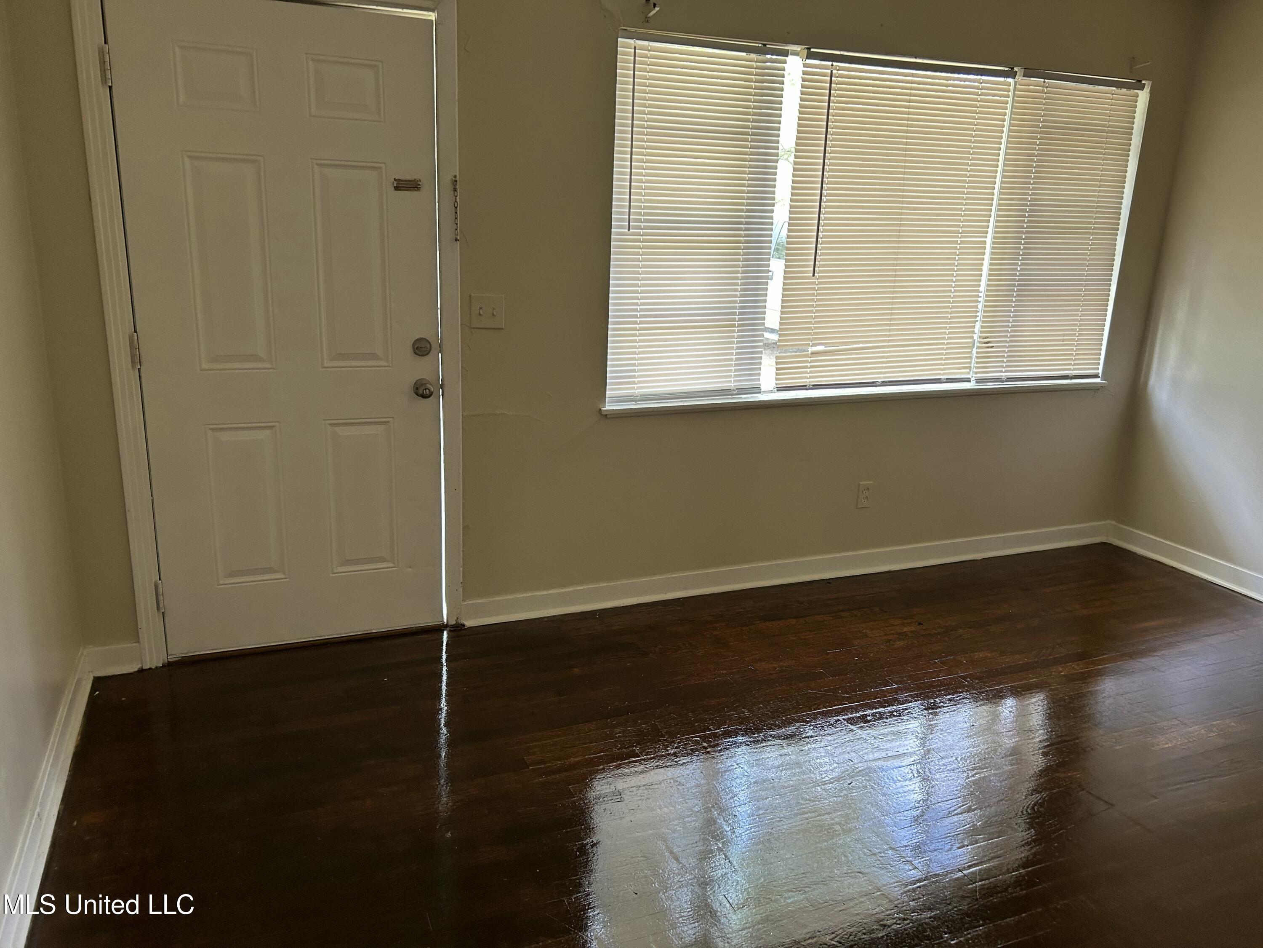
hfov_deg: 67.3
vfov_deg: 53.1
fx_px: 949
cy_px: 474
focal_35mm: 26
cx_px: 632
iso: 125
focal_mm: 5.7
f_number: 1.5
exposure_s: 1/109
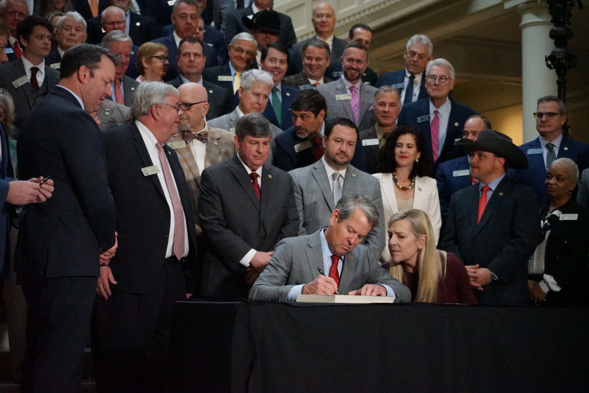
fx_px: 1145
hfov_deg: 28.8
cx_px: 294
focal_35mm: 70
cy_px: 196
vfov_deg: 19.5
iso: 12800
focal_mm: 70
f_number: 4.5
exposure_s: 1/800
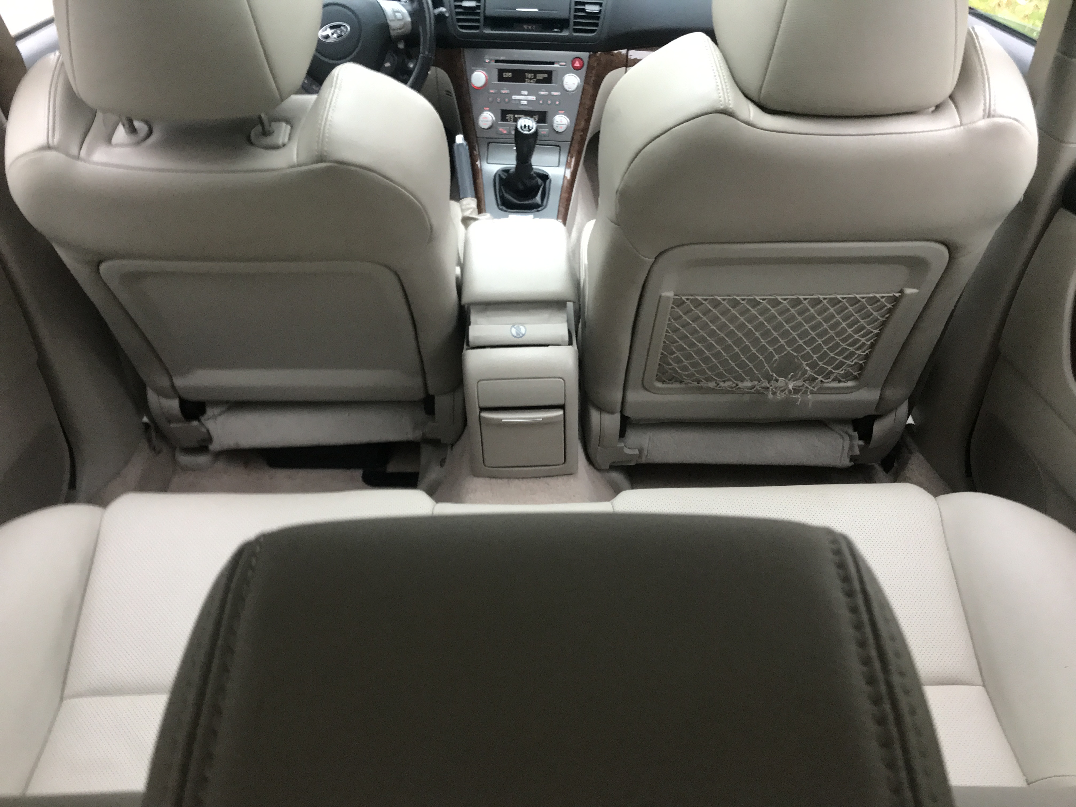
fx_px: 870
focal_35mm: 28
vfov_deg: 49.7
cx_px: 538
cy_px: 404
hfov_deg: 63.4
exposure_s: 1/30
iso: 200
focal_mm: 3.99
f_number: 1.8
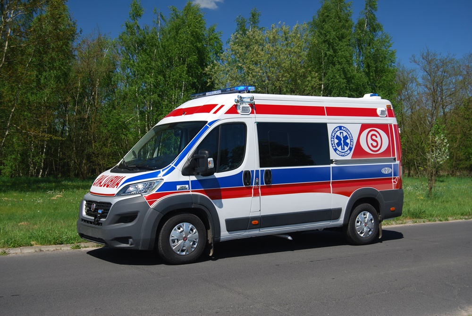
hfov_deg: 42.3
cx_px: 236
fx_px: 610
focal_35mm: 46
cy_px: 158
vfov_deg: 29.0
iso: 100
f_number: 6.3
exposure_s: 1/160
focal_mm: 31
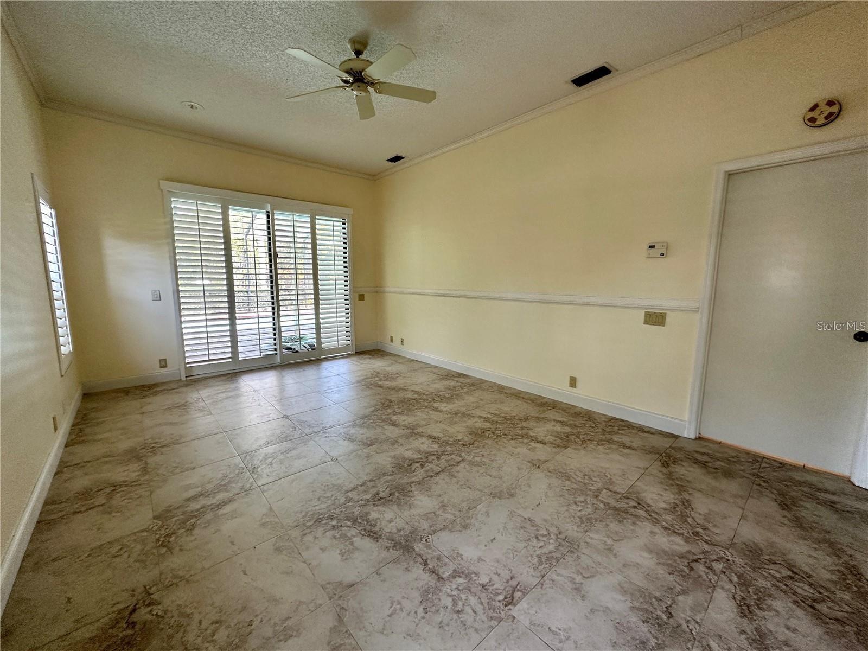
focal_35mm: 14
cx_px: 434
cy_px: 326
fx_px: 351
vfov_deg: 85.7
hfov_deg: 102.1
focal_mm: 2.22
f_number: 2.2
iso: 200
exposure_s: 1/120
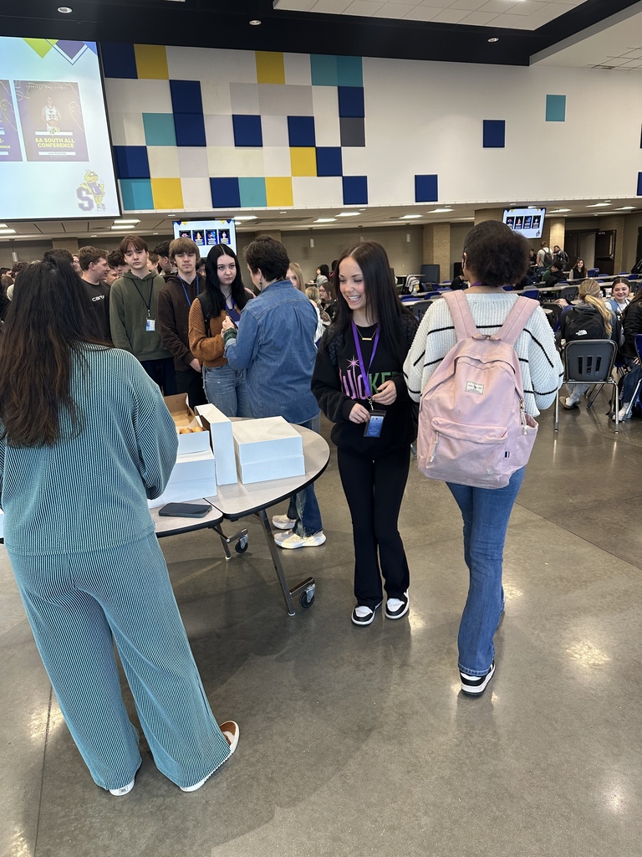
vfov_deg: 71.6
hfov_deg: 56.8
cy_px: 428
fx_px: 593
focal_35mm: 24
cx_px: 321
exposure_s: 1/60
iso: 160
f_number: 1.78
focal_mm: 6.86
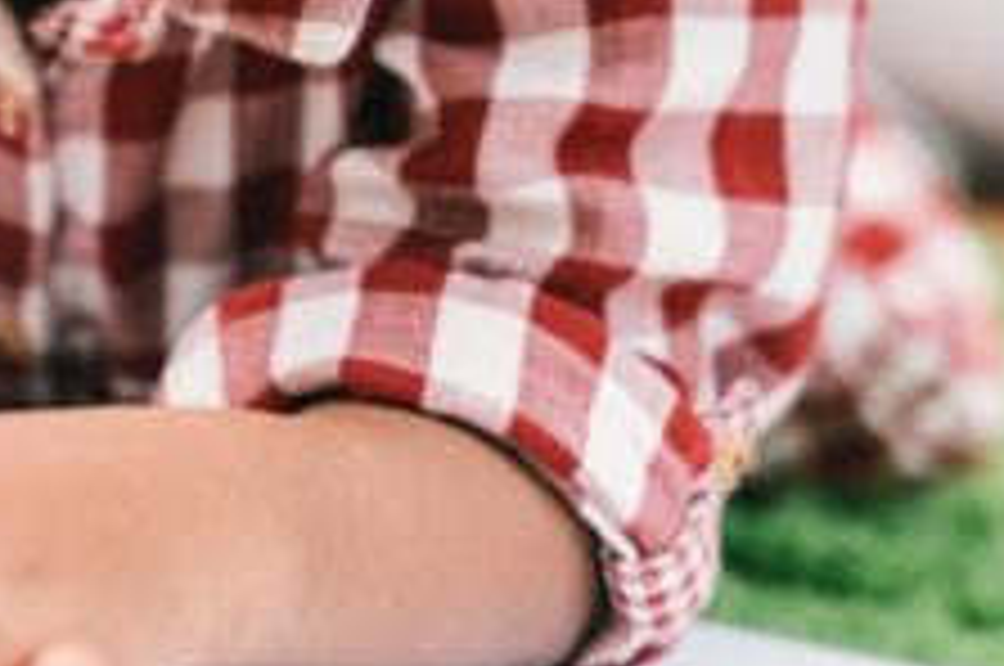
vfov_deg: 8.3
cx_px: -182
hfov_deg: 12.3
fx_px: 4539
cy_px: -99
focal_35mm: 163
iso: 160
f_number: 2.8
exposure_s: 1/30
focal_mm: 62
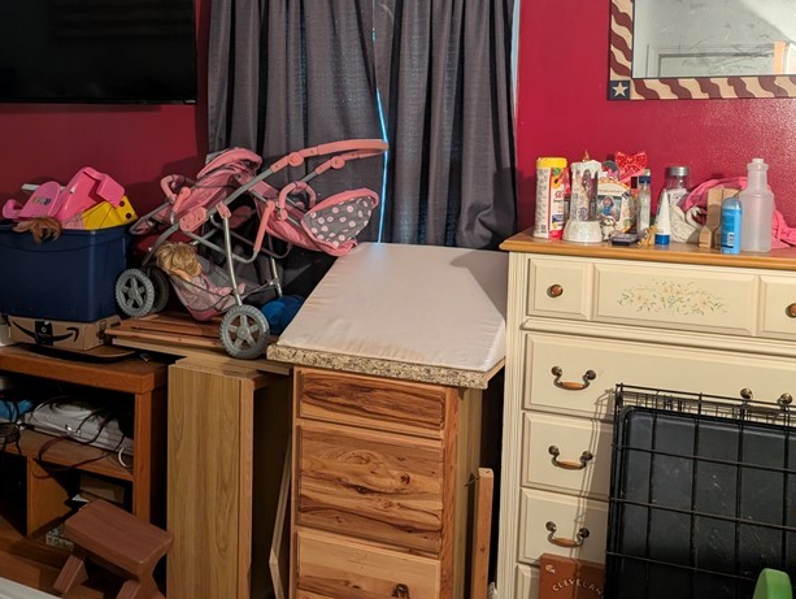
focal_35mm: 40
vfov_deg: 35.7
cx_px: 272
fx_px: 921
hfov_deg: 46.1
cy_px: 201
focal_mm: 6.9
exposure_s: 1/60
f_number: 1.68
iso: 92
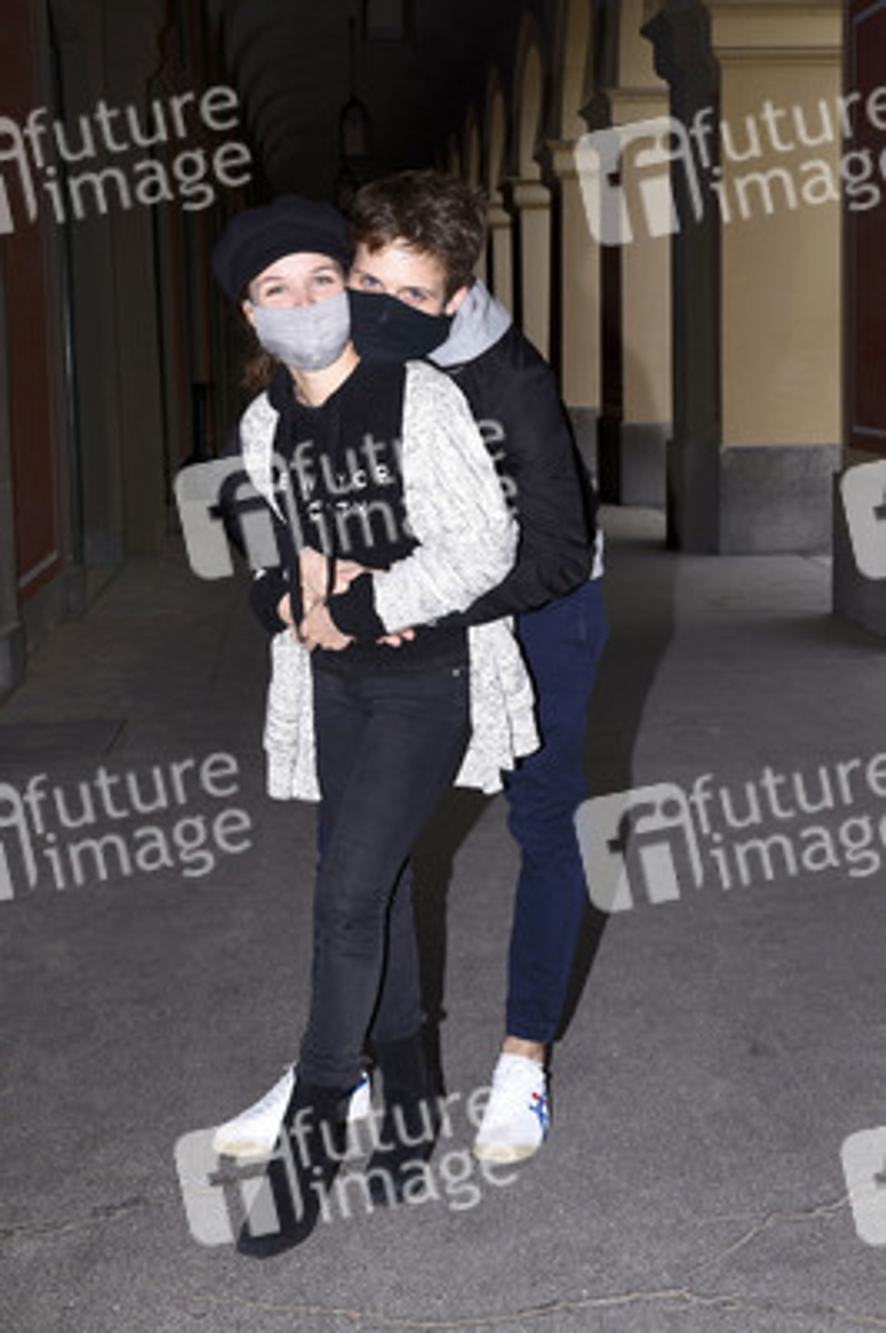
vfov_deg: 44.5
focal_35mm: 44
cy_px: 666
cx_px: 443
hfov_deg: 30.5
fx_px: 1627
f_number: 11
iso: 400
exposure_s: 1/160
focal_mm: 44
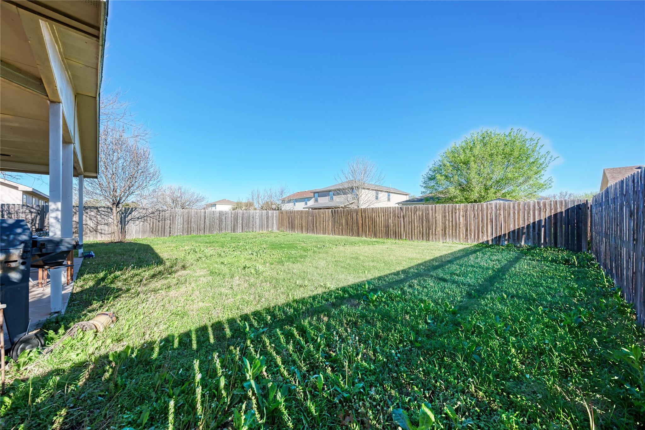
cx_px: 322
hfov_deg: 108.3
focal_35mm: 13
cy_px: 215
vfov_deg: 85.4
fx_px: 233
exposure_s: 1/640
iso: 200
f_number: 8
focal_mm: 13
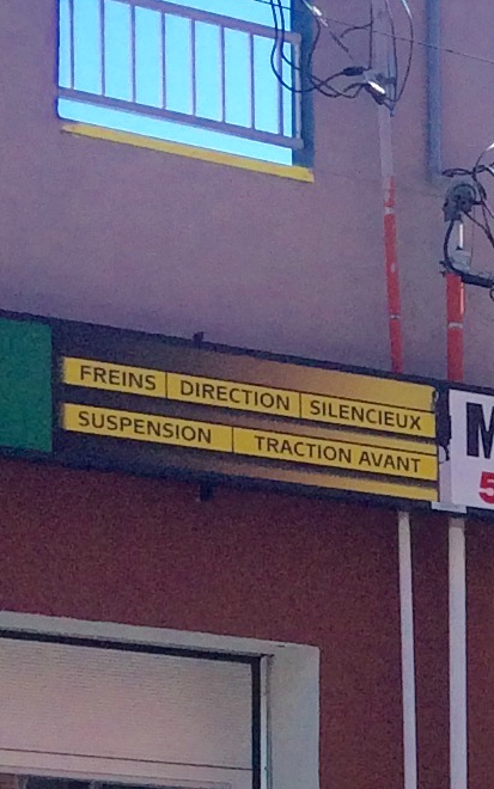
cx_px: 1446
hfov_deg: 7.6
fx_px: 3271
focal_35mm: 152
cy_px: 1078
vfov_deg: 13.2
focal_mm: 4.15
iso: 32
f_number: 2.2
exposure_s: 1/933
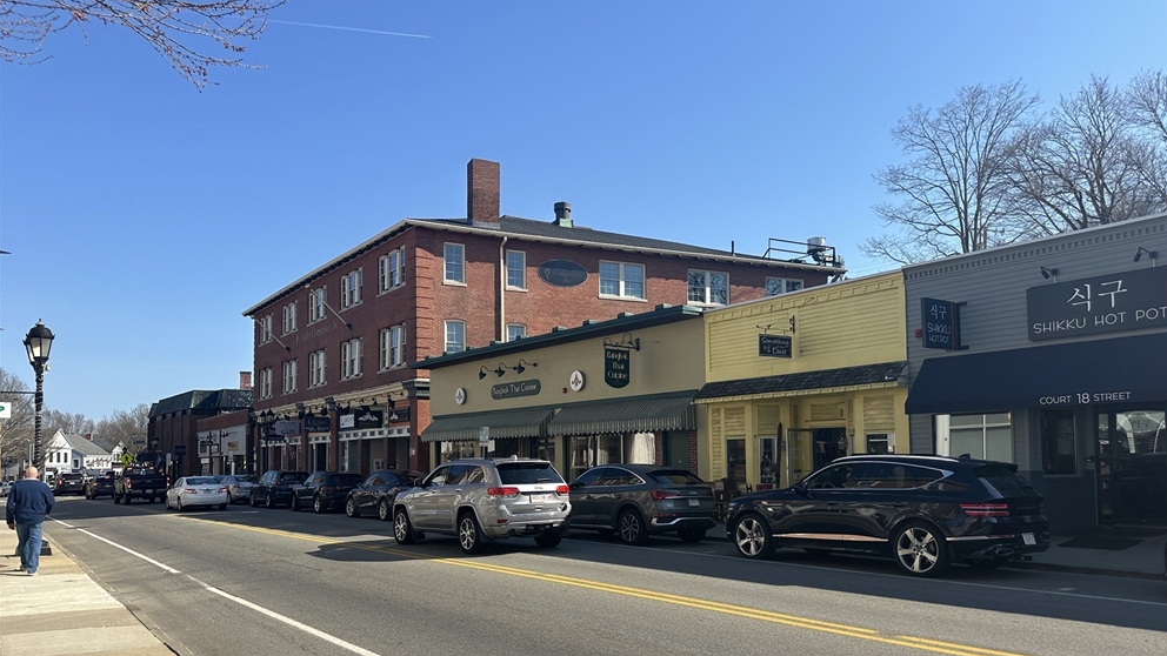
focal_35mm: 27
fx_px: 835
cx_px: 600
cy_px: 422
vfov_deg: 42.5
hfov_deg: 69.8
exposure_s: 1/2967
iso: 80
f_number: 1.78
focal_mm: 6.86
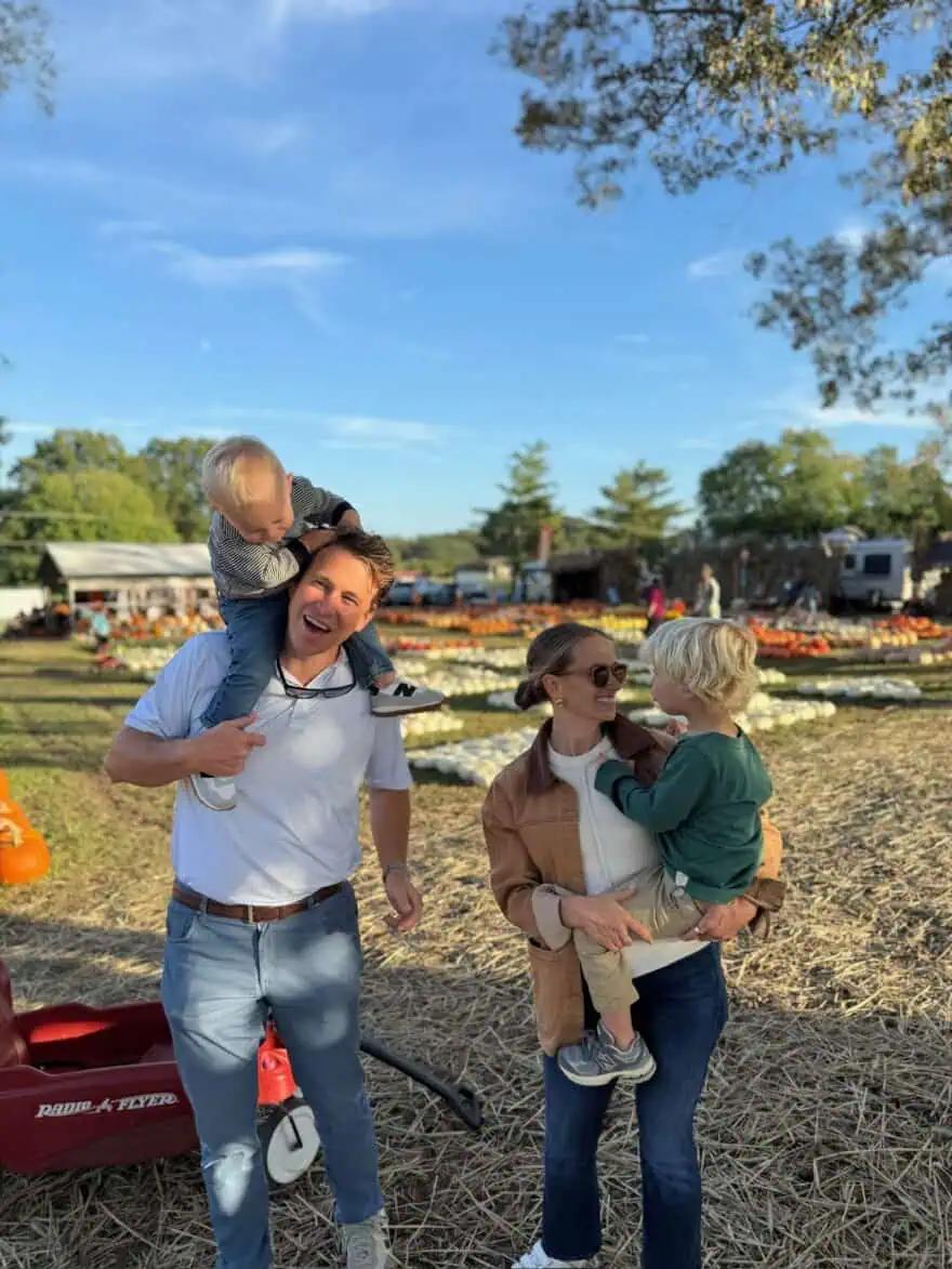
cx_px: 476
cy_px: 634
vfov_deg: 71.6
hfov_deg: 56.8
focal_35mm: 24
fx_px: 880
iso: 80
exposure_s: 1/1770
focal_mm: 6.76
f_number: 1.78
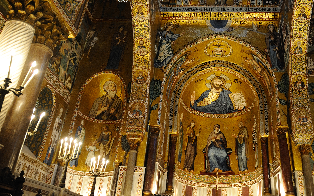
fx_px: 291
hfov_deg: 55.6
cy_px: 66
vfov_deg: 36.9
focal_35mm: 34
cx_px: 209
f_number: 4
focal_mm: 24
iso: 800
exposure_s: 1/60
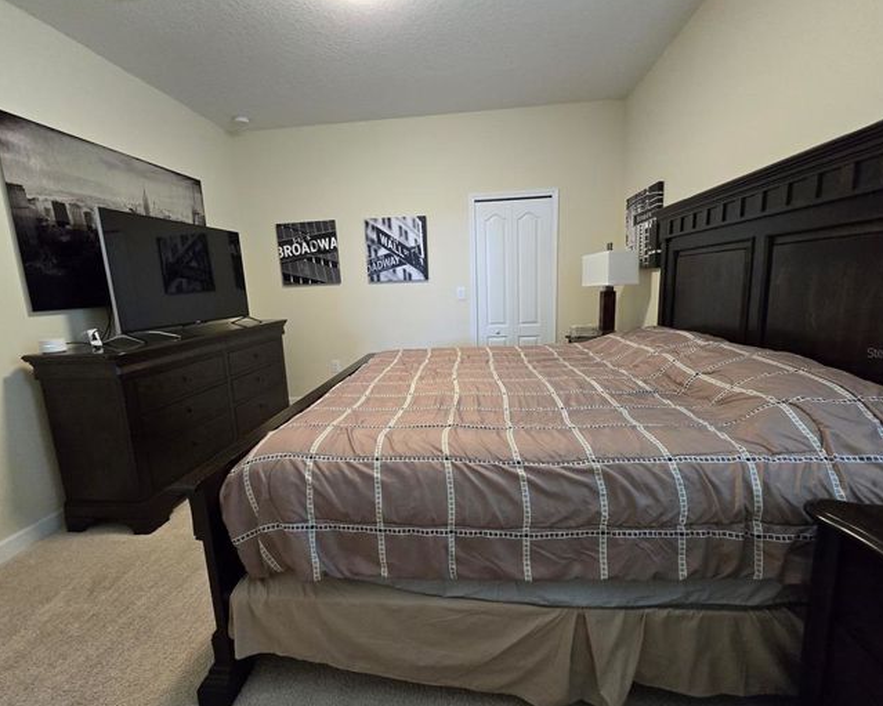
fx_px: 366
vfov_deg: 88.0
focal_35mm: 14
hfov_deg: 100.7
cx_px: 437
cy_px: 352
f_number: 2.2
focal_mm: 2.2
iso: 640
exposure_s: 1/60
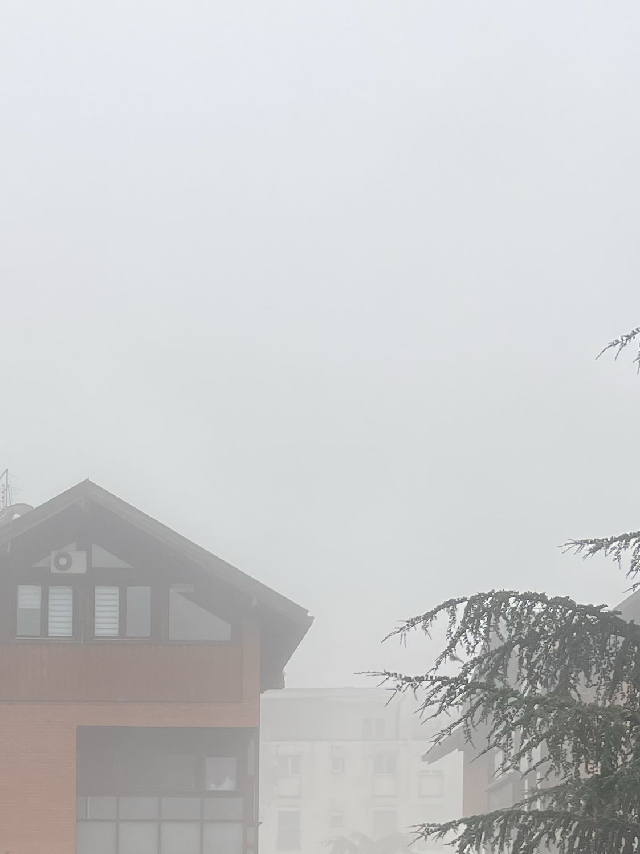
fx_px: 1726
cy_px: 1073
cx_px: 67
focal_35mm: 70
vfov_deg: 24.6
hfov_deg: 20.6
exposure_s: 1/198
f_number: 1.6
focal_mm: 5.1
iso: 32
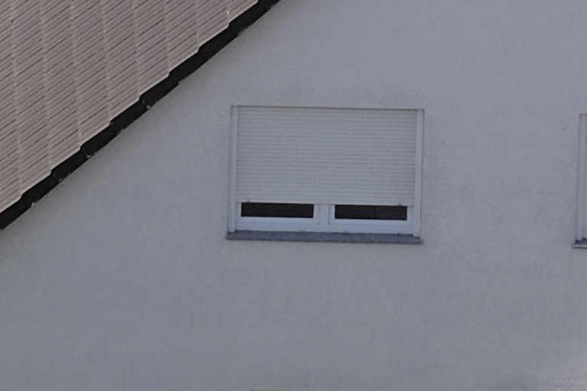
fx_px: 18359
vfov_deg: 1.2
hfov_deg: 1.8
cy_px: -683
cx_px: -543
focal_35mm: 1126
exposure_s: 1/240
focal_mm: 95
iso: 200
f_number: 10
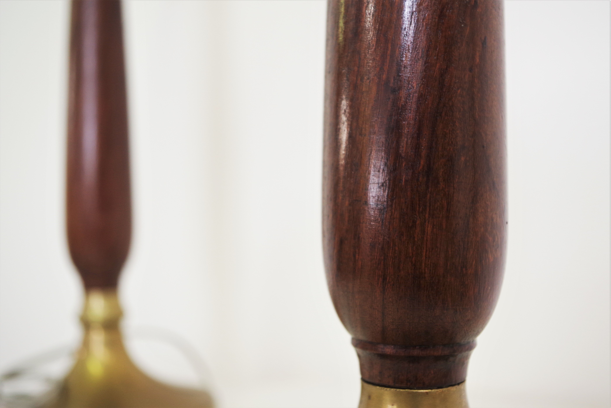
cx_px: 306
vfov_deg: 31.9
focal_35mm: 42
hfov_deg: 46.4
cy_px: 204
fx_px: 713
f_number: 4
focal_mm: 28.13
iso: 400
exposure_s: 1/60
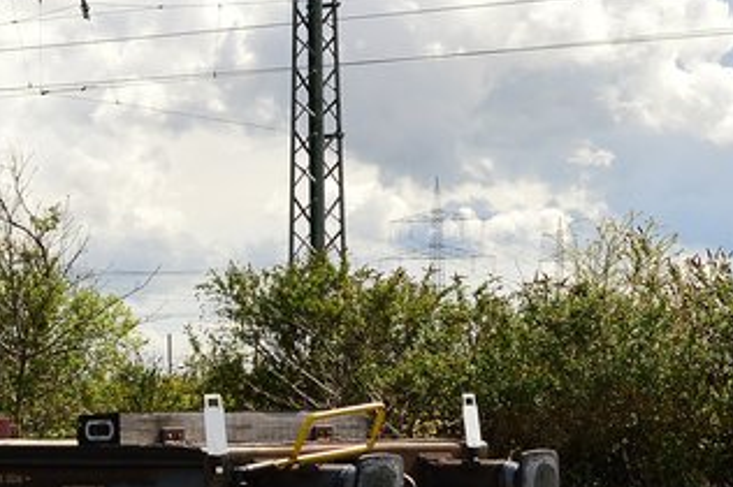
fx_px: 3010
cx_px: -357
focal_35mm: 148
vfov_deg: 9.2
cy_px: 541
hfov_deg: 13.1
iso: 200
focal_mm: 26
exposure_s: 1/800
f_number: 6.3
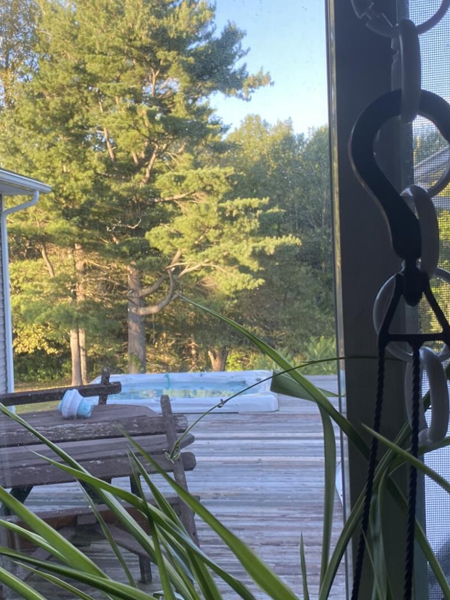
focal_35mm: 49
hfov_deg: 29.5
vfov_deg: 38.9
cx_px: 155
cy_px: 267
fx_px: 849
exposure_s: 1/122
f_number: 1.8
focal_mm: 4.25
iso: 40
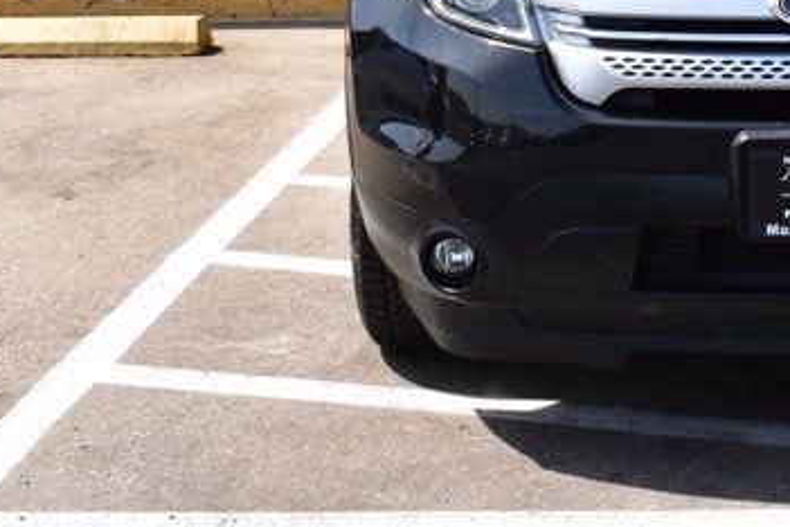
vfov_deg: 12.0
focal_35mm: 109
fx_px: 2402
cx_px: 903
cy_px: -239
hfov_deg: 17.9
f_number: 11
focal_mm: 25
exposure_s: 1/400
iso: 400
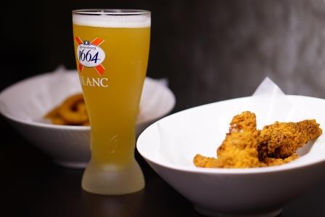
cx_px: 162
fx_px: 677
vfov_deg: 18.2
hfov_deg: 27.0
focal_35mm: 75
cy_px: 108
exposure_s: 1/80
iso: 400
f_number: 2
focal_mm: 50
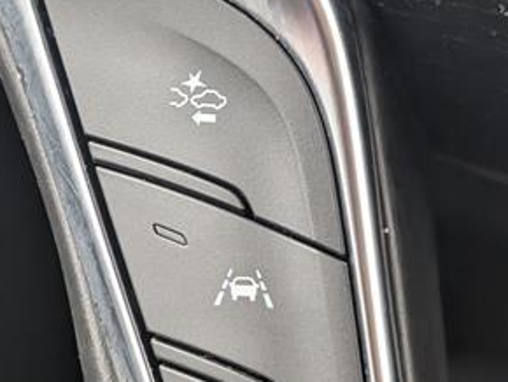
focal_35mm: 108
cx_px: 159
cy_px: 235
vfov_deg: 13.7
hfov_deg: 18.1
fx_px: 1586
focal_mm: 6.9
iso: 513
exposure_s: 1/909
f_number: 1.68
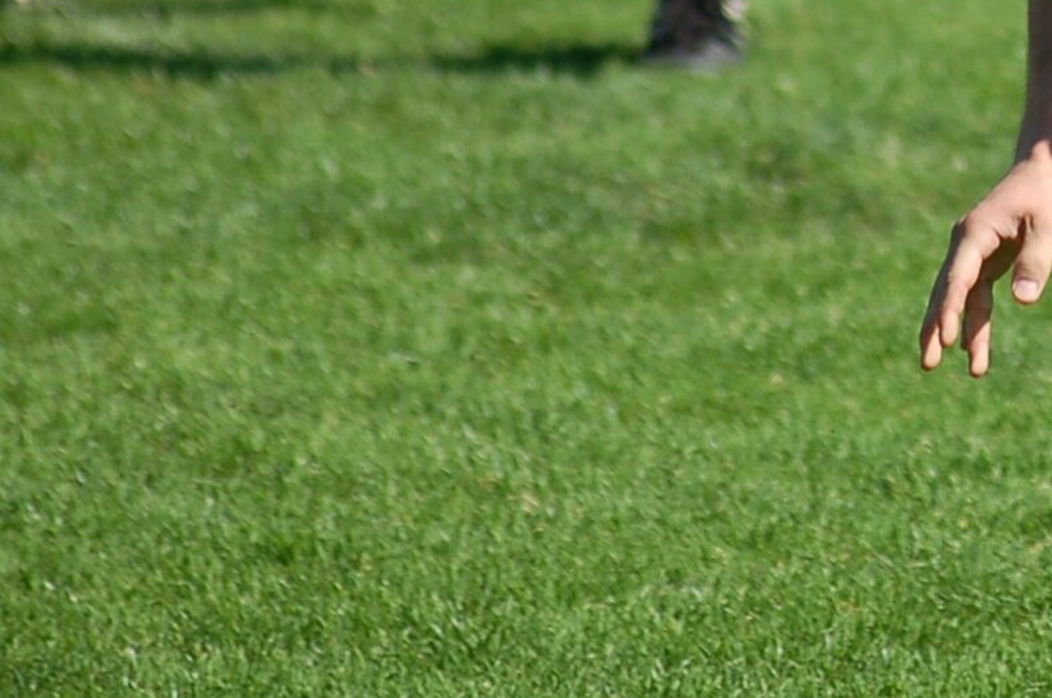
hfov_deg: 3.6
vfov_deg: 2.4
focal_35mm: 564
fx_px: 16463
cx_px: 1424
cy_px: -153
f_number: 4.5
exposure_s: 1/1000
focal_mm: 135
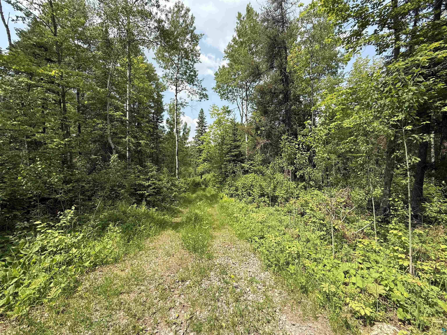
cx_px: 224
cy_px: 168
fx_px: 181
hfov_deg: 102.1
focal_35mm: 14
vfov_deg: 85.7
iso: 50
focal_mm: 2.22
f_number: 2.2
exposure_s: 1/1017
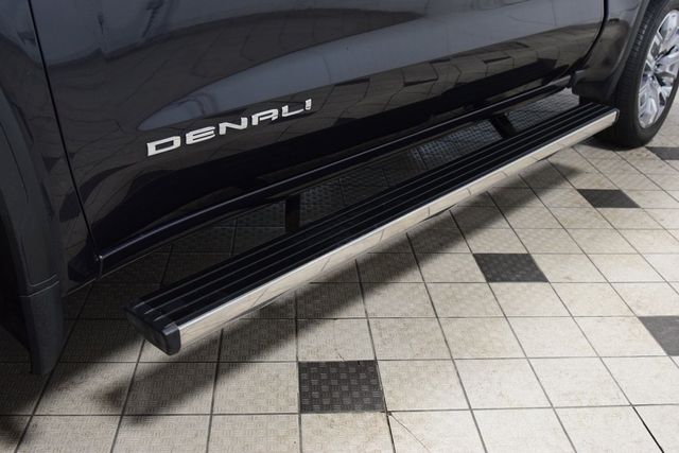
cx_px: 340
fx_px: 679
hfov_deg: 53.1
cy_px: 226
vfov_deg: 36.9
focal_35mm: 36
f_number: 4
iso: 1600
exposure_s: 1/60
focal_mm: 24
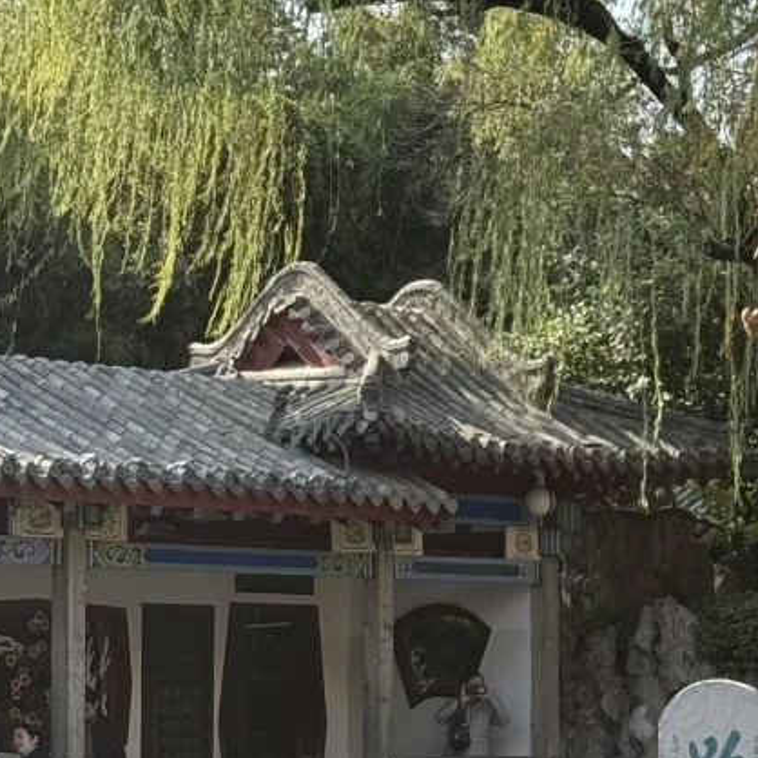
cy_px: 593
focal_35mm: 146
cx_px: 912
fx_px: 3617
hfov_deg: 11.7
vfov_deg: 11.9
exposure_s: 1/906
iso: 80
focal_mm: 6.76
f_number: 1.78
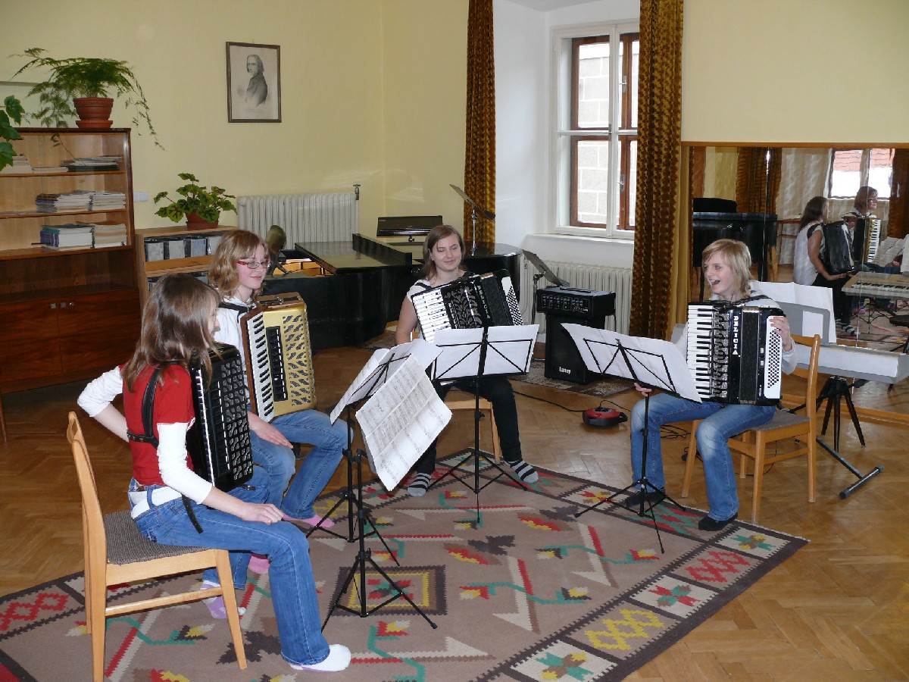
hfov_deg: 52.6
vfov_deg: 40.7
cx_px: 454
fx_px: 919
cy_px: 341
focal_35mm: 35
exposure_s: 1/30
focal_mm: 7.4
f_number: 2.8
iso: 160
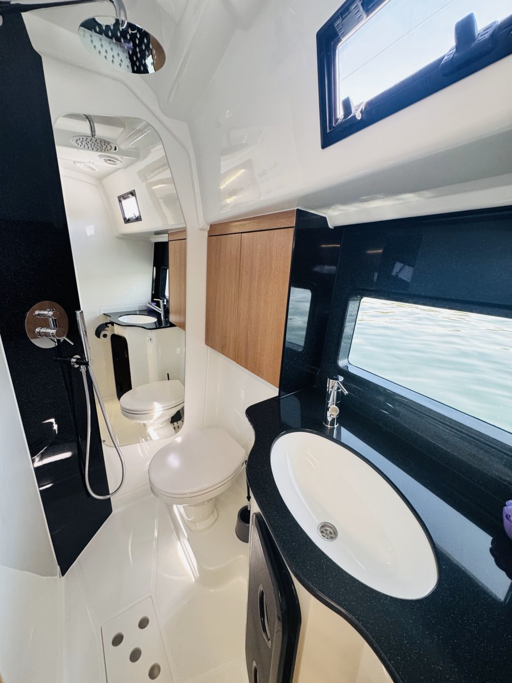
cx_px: 256
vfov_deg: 102.1
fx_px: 276
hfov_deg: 85.7
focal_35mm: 14
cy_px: 342
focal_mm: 2.22
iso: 320
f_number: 2.2
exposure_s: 1/99
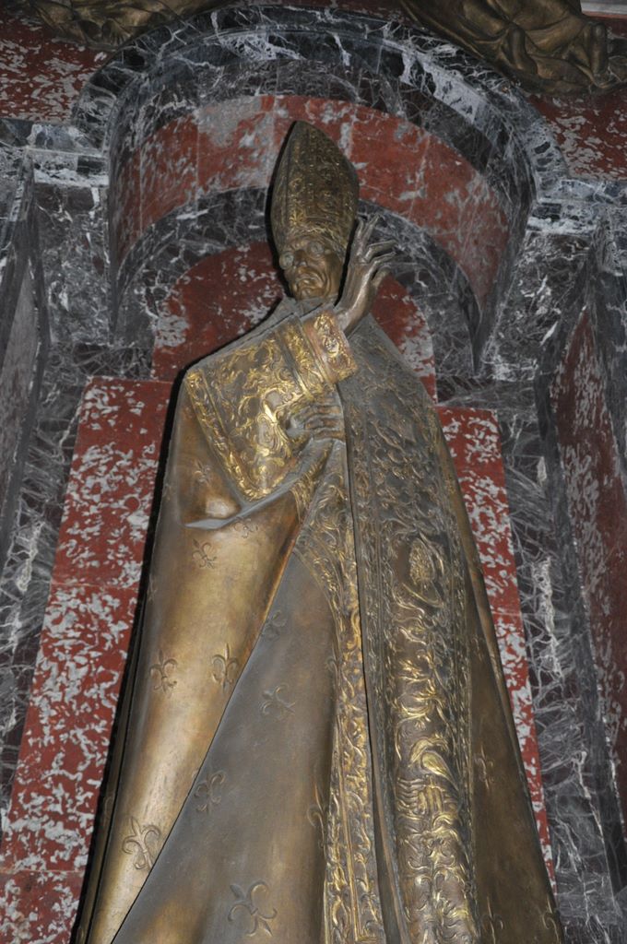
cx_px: 314
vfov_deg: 46.5
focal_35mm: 42
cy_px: 472
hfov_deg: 31.8
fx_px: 1100
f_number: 4
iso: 800
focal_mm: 28
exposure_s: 1/60
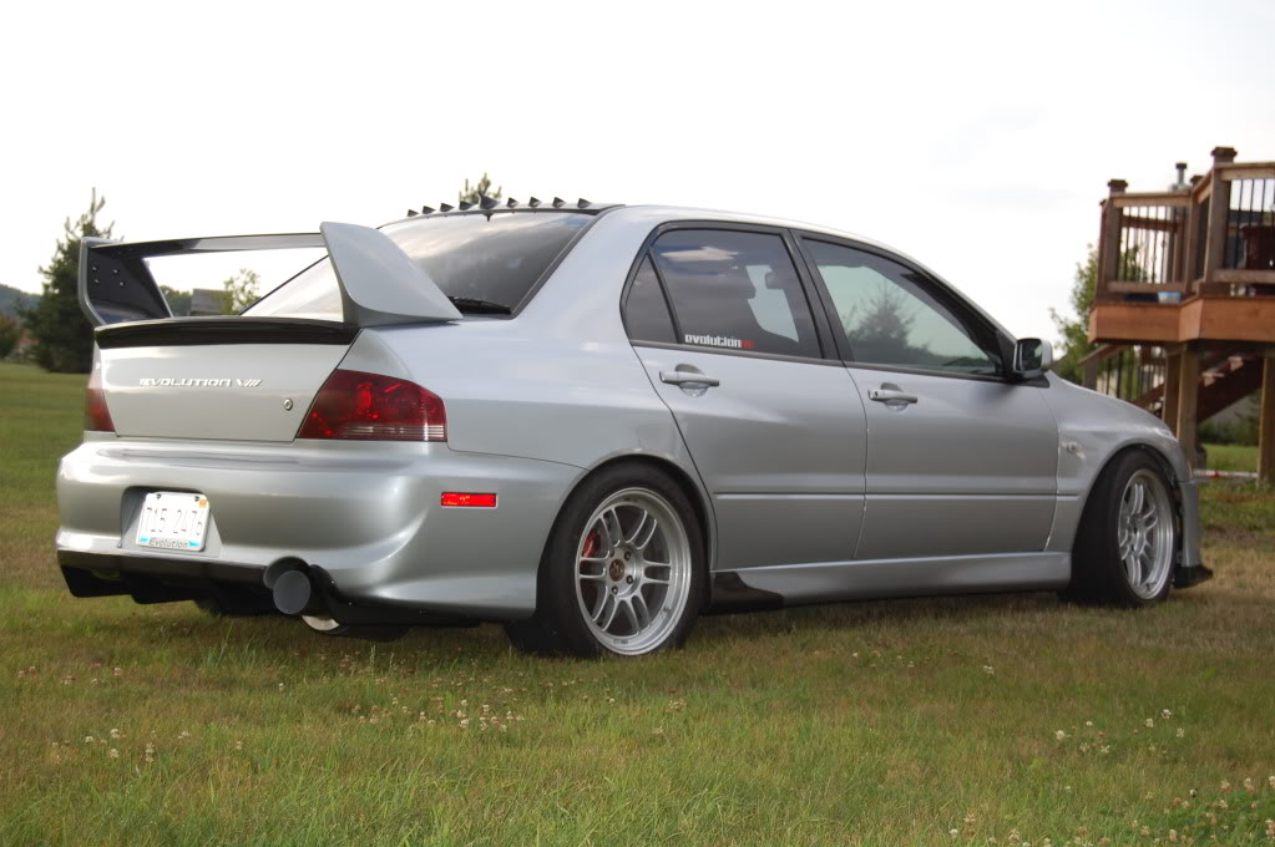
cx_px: 638
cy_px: 424
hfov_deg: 29.9
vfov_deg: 20.1
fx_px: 2388
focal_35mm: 68
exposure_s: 1/320
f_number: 5.3
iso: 400
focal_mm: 45
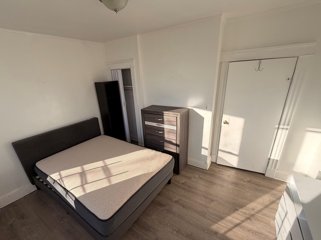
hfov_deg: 94.4
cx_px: 152
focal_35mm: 16
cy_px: 132
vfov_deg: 77.9
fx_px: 148
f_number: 2.2
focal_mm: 2.22
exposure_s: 1/502
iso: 50
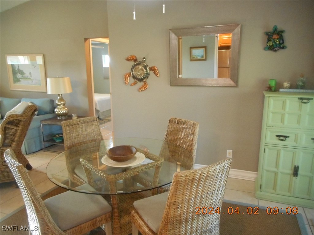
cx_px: 157
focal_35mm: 25
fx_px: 227
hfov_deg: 69.4
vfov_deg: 54.9
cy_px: 118
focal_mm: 4.5
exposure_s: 1/25
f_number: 3.7
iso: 640
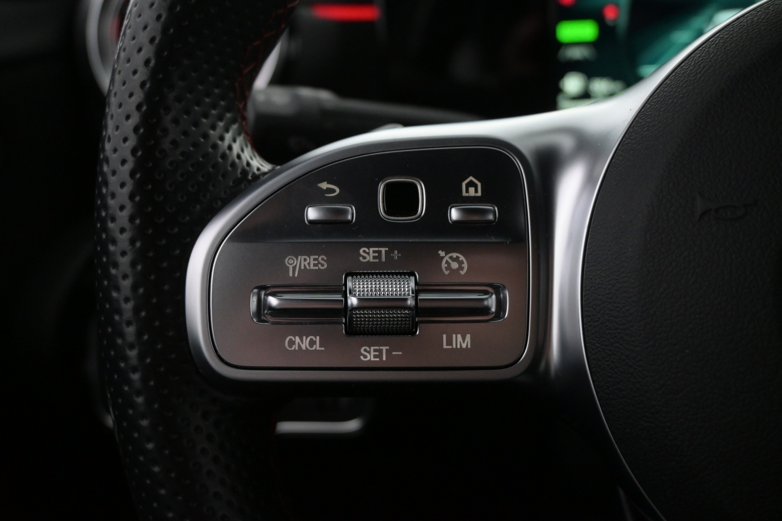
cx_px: 391
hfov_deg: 51.3
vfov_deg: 35.5
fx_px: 815
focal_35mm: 38
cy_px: 260
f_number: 5
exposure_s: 1/100
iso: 2500
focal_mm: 25
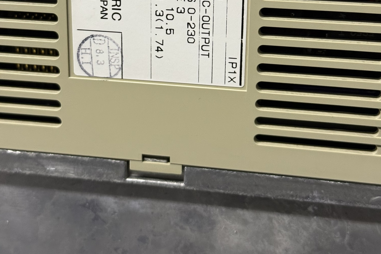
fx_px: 709
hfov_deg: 30.1
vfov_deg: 19.9
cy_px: 18
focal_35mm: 67
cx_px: 191
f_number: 1.78
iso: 200
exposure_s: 1/50
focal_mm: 6.76
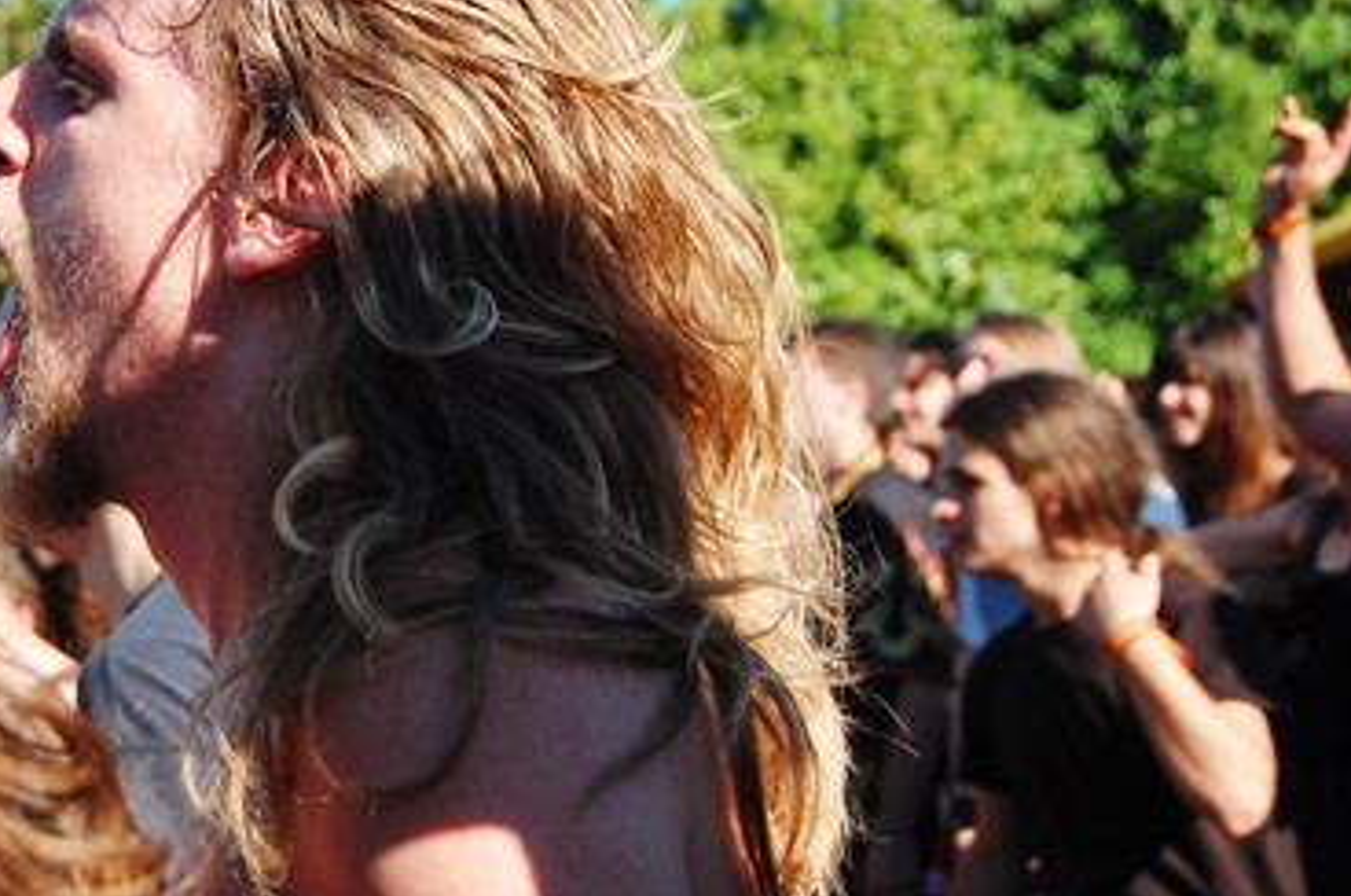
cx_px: 268
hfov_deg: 20.4
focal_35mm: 99
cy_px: 360
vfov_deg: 13.8
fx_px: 3709
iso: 400
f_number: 4.8
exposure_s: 1/1250
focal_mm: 38
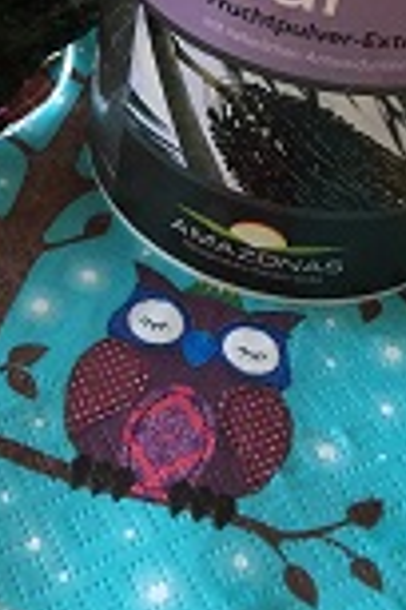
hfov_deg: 18.5
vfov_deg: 25.8
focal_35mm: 73
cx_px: 82
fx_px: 1235
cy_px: -50
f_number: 2.2
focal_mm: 4.15
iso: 50
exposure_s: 1/30
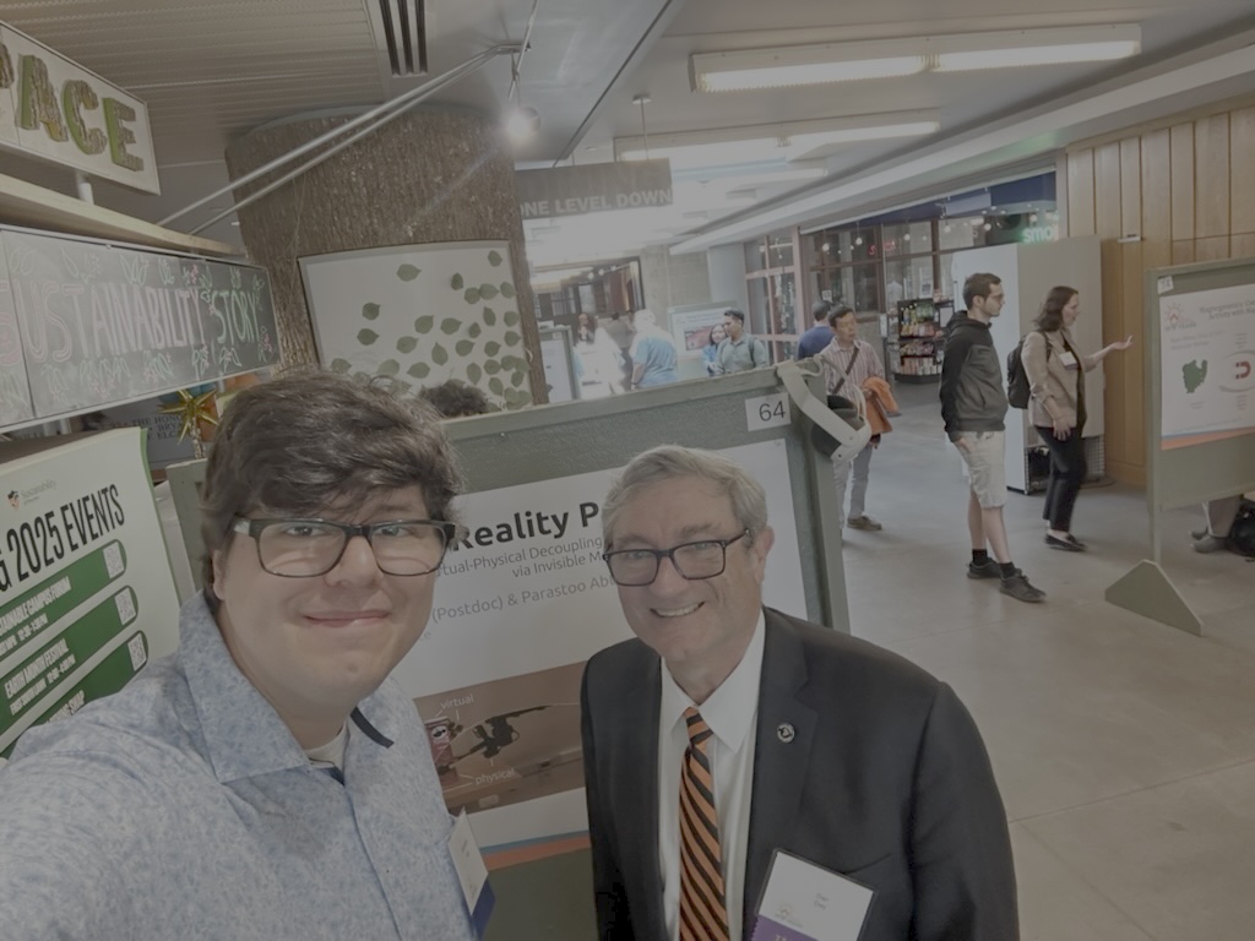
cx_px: 628
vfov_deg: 58.9
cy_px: 470
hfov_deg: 73.9
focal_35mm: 23
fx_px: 834
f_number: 1.9
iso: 320
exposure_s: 1/40
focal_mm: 2.69
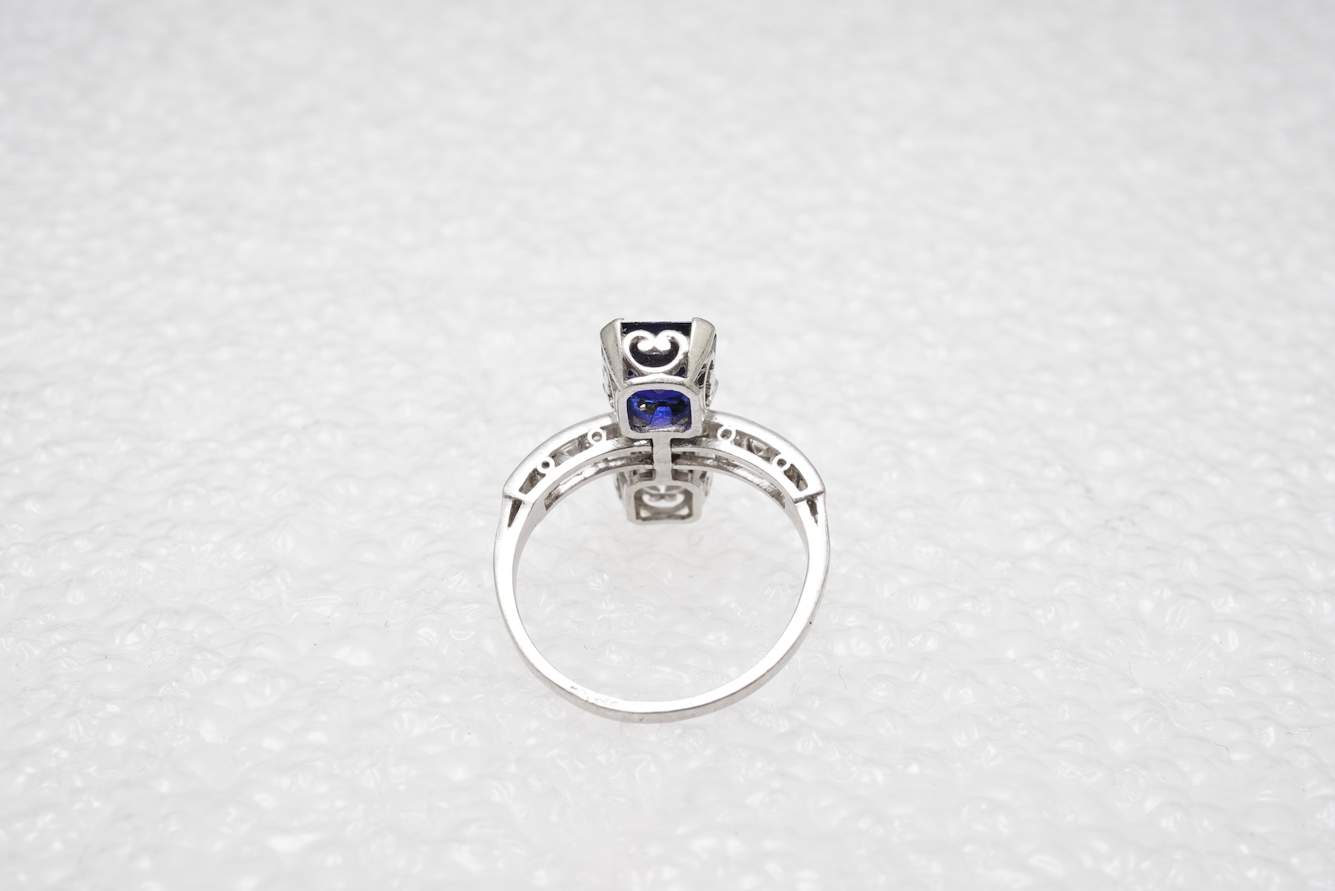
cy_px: 446
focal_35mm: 45
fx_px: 1669
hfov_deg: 43.6
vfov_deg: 29.9
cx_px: 668
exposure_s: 1/125
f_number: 22
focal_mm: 30
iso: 500
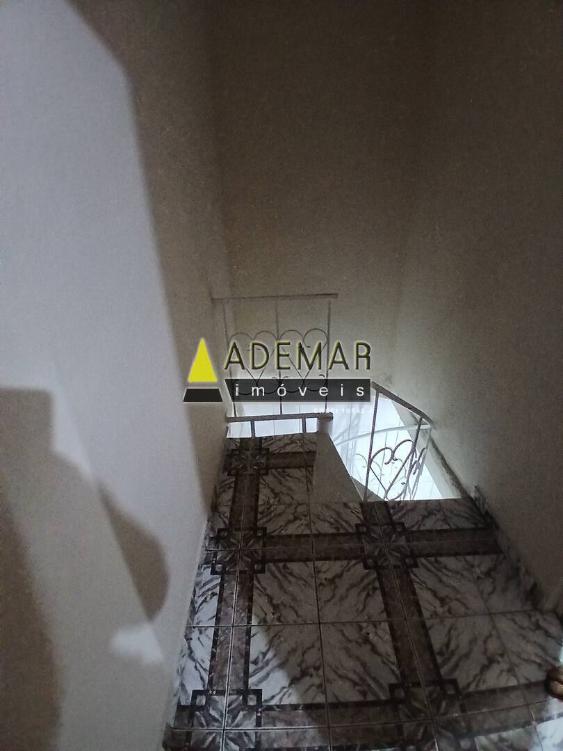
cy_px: 376
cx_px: 282
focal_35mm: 17
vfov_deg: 91.0
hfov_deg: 74.7
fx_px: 369
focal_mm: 1.4
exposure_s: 1/17.1
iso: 800
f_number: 2.2
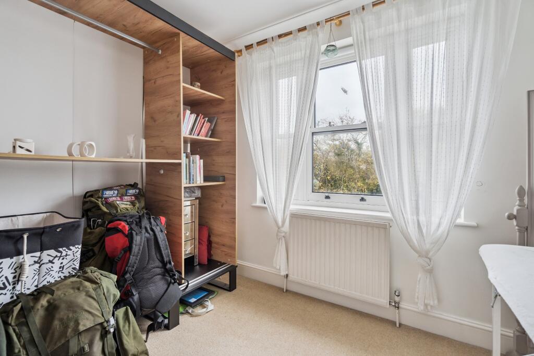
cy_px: 178
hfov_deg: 96.7
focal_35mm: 16
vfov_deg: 73.8
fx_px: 237
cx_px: 267
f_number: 5.6
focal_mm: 16
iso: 320
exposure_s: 1/60
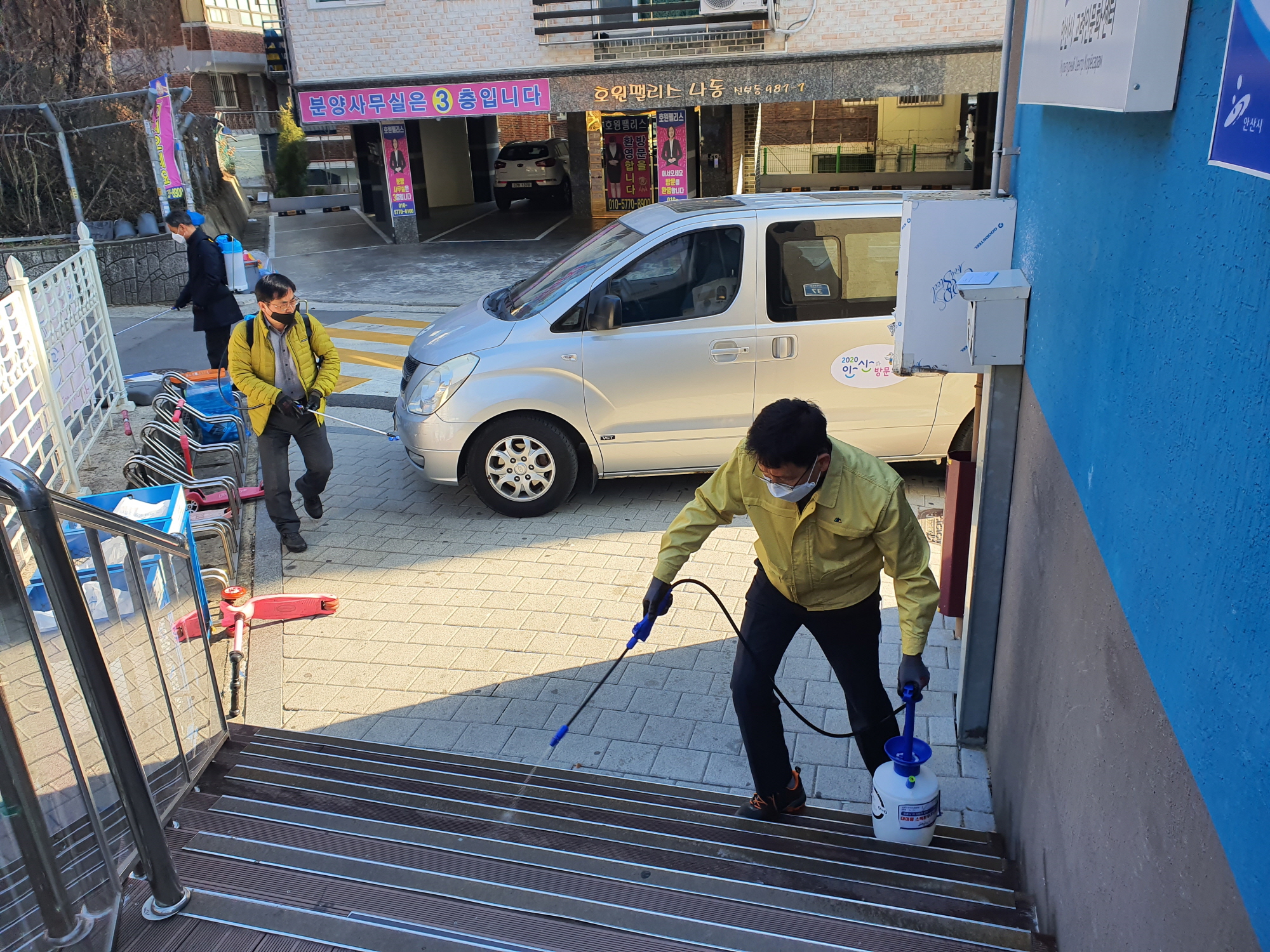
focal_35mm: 26
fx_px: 954
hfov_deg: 67.3
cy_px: 476
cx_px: 635
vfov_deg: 53.1
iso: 50
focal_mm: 4.3
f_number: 2.4
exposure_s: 1/546
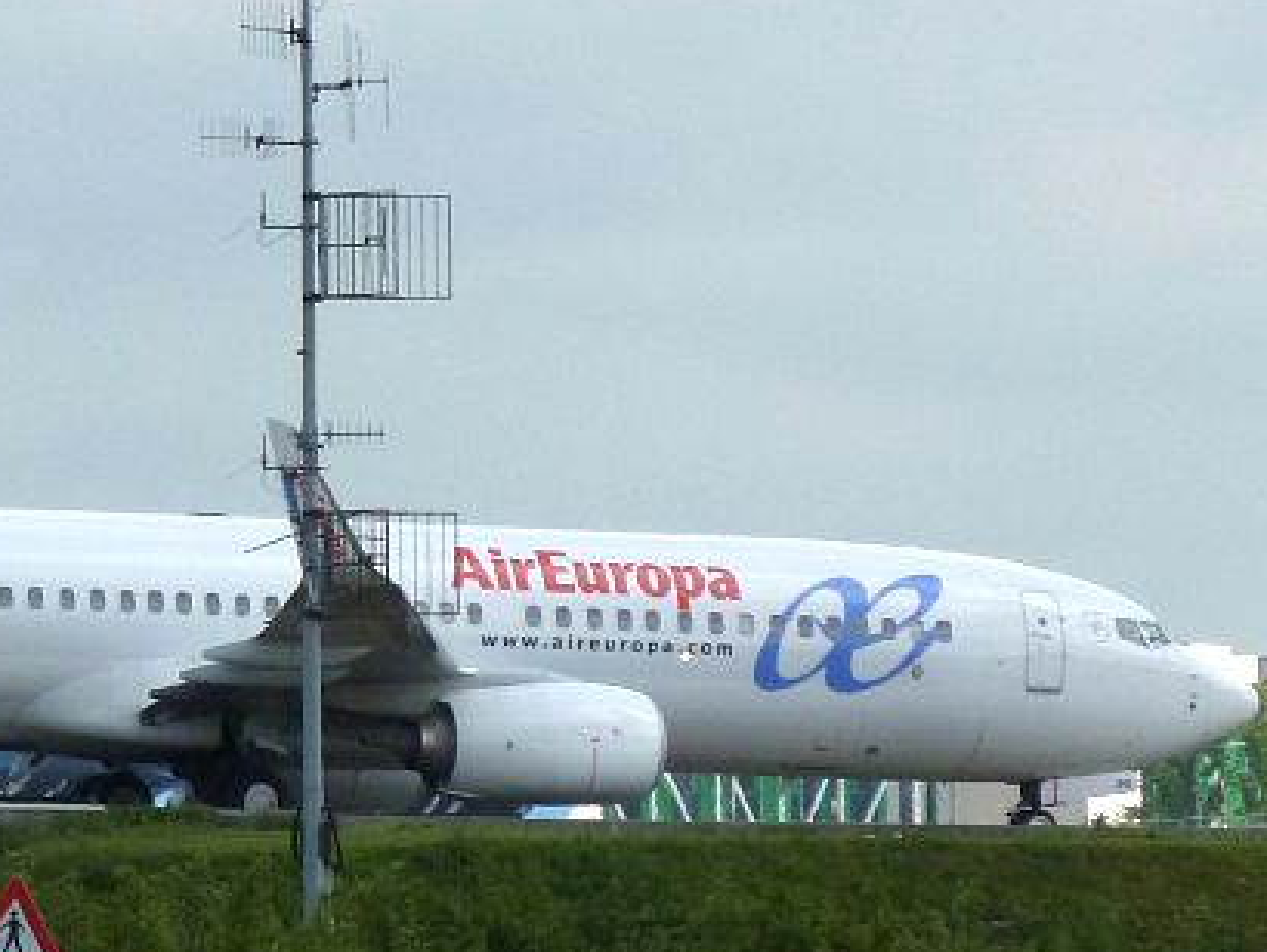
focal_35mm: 749
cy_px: 529
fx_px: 27431
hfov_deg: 2.6
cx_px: 158
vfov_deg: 2.0
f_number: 4.9
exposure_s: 1/800
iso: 160
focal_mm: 49.2
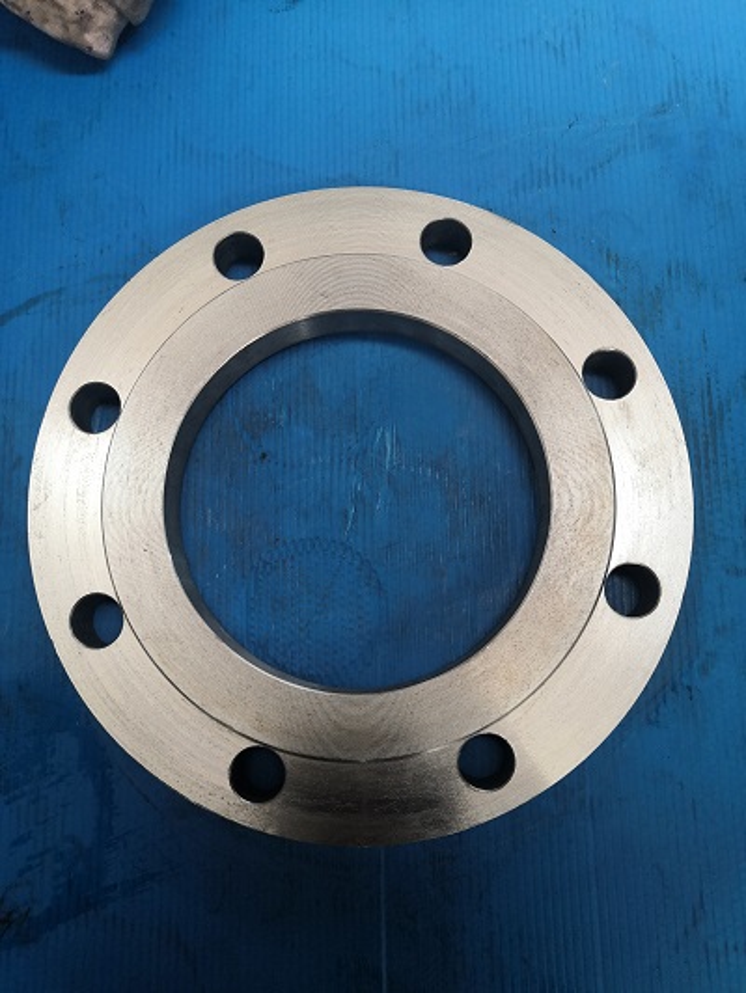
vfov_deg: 65.3
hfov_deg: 51.4
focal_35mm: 27
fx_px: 776
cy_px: 496
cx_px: 373
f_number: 1.8
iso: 250
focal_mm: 3.95
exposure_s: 1/33.3
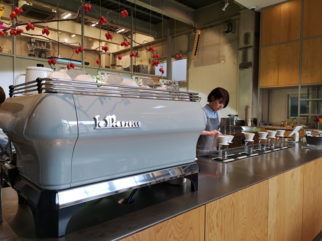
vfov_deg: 51.4
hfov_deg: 65.3
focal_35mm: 27
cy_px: 120
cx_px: 161
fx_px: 251
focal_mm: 3.95
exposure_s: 1/50
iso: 80
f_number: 1.8
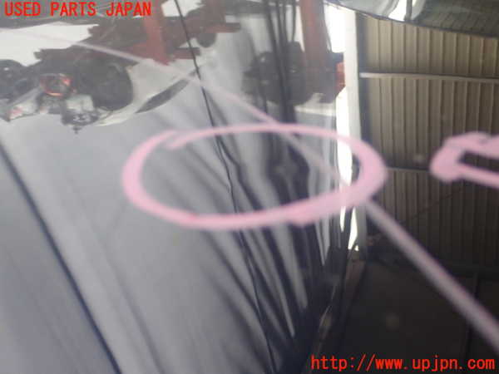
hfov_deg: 38.9
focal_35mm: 49
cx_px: 250
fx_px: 706
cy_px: 187
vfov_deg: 29.7
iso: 200
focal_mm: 8.99
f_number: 3.2
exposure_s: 1/60
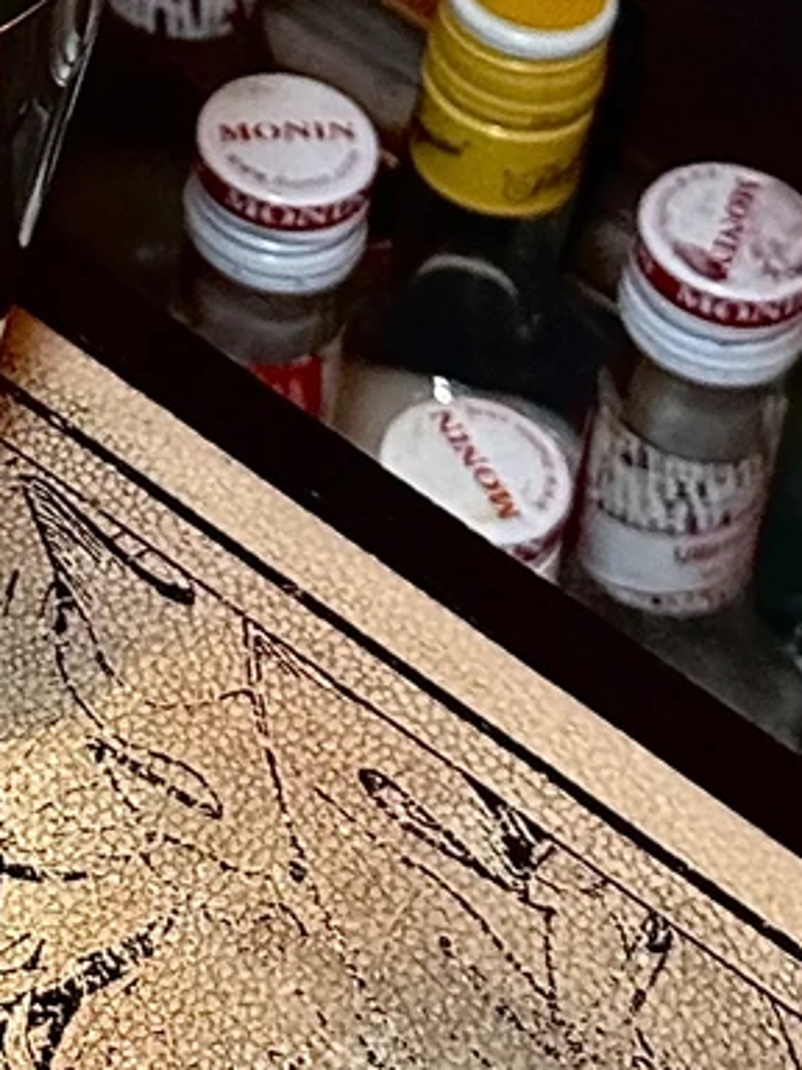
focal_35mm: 180
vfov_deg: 10.5
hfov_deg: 8.0
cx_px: -576
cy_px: -694
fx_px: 5560
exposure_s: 1/23
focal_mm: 6.76
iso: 800
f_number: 1.78
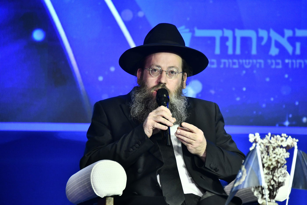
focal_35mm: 230
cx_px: 154
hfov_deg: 9.0
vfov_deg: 6.0
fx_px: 1961
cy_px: 102
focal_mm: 230
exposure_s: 1/125
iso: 2000
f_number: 5.6
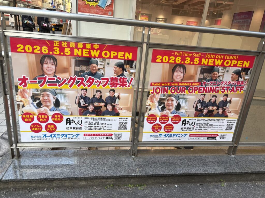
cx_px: 132
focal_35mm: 26
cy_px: 99
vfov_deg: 53.0
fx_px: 199
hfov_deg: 67.3
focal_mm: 5.96
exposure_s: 1/124
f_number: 1.6
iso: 32
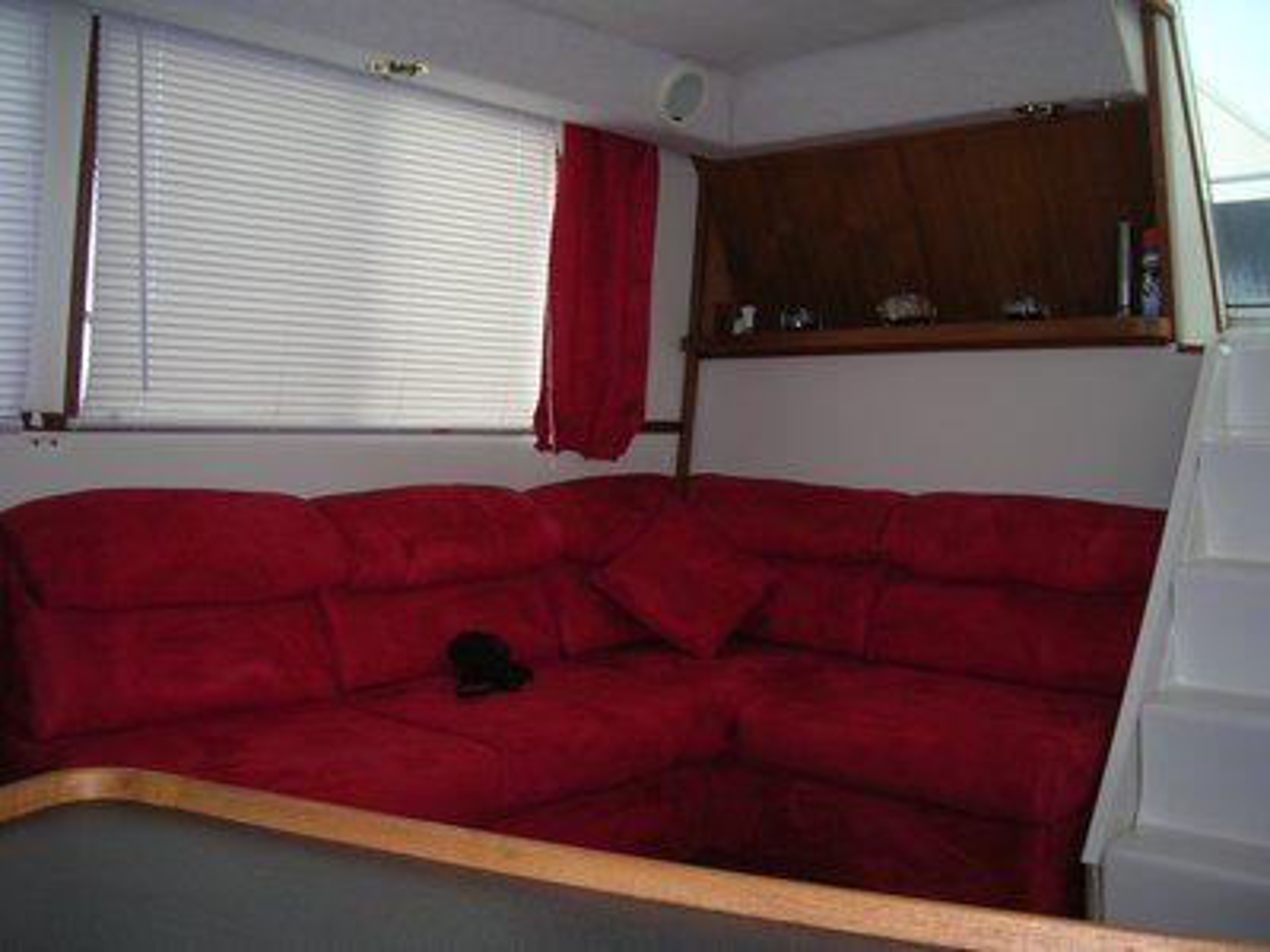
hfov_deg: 54.0
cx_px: 635
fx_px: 1247
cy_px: 476
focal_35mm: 34
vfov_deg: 41.8
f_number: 2.9
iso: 50
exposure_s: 1/60.1
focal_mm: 5.7
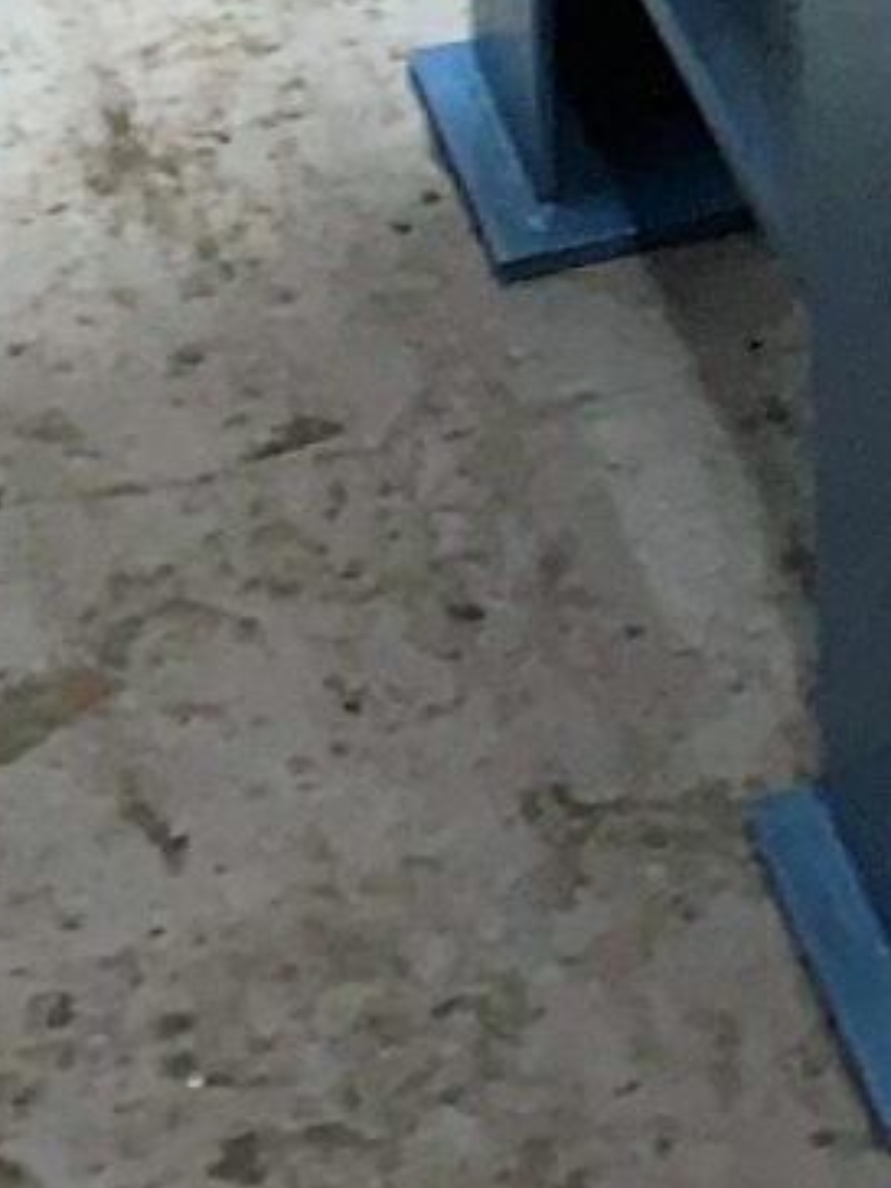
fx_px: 6280
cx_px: 1576
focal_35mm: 183
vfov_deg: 8.5
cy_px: -2673
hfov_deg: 7.9
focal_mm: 4.25
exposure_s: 1/15
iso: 32
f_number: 1.8
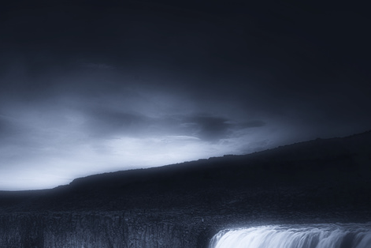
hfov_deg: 52.7
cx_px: 82
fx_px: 350
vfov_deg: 35.7
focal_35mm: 34
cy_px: 239
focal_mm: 16
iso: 100
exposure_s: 1/6
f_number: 16
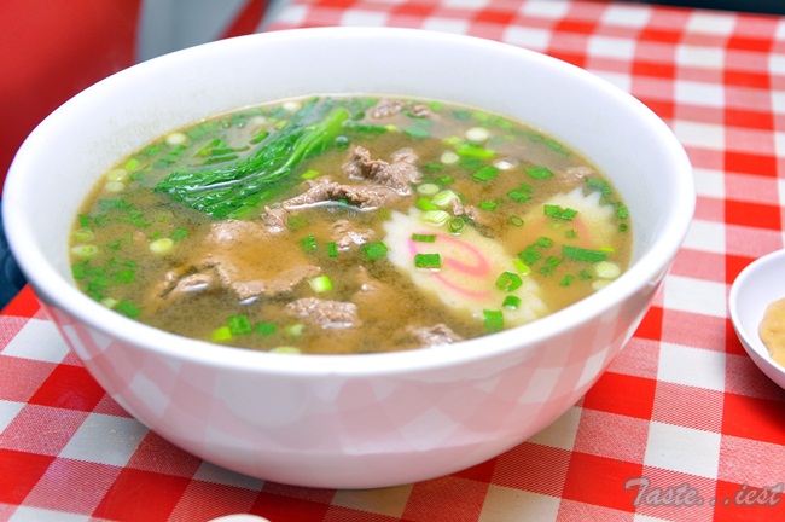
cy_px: 261
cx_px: 392
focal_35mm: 63
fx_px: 1372
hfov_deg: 31.9
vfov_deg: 21.5
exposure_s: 1/60
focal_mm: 42
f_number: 4.8
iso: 500
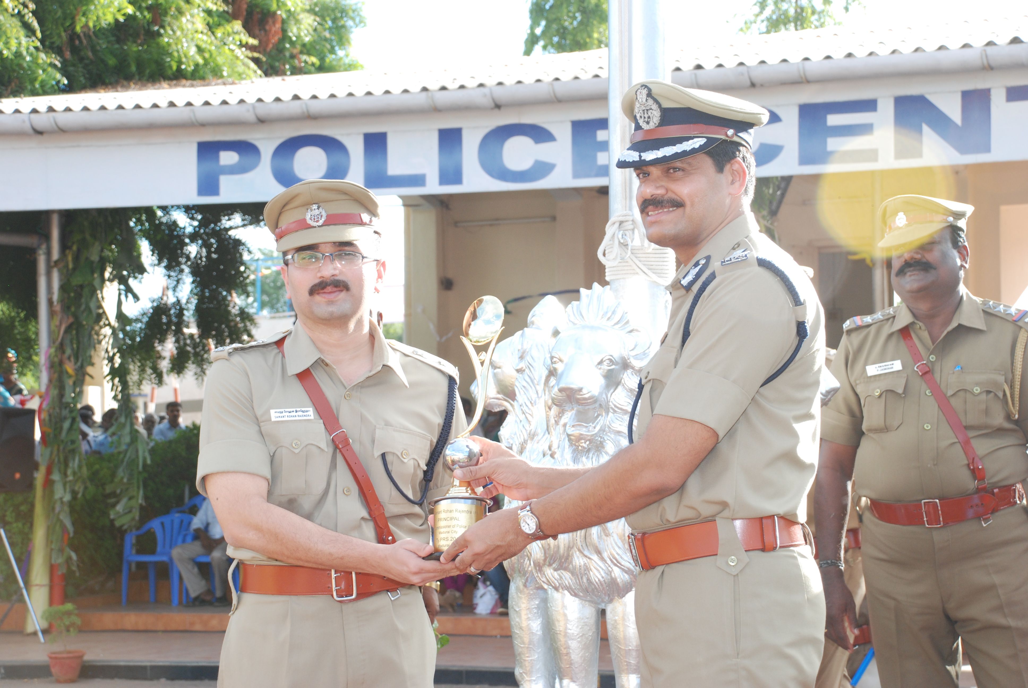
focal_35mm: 78
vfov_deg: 17.5
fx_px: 2230
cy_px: 344
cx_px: 514
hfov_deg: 26.0
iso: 320
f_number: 8
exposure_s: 1/100
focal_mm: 52
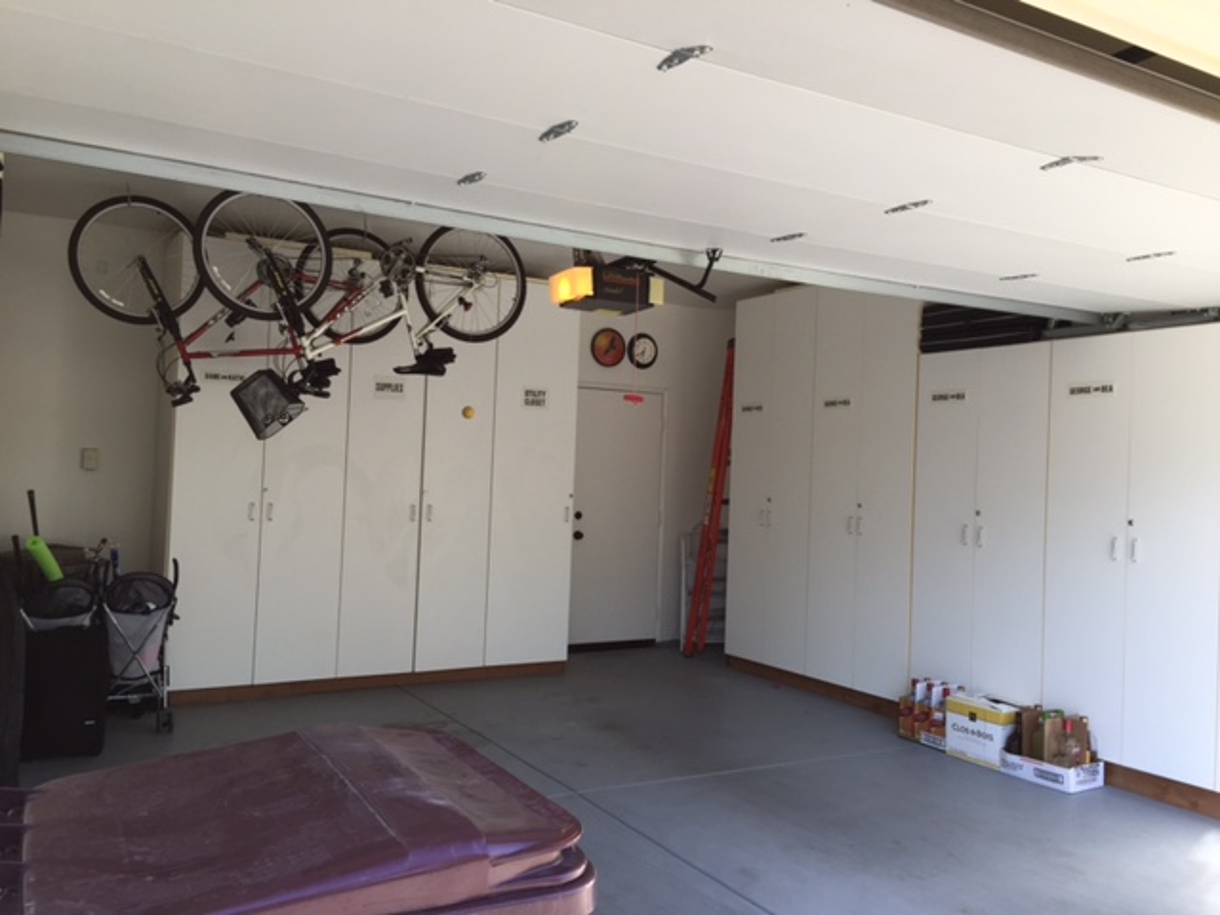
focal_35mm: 29
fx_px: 1022
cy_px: 458
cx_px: 610
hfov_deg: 61.7
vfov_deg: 48.2
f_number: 2.2
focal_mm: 4.15
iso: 32
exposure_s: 1/180
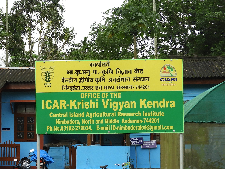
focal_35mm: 88
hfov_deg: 22.1
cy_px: 112
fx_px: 572
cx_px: 58
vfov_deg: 16.7
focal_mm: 7.2
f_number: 3.8
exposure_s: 1/320
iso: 100
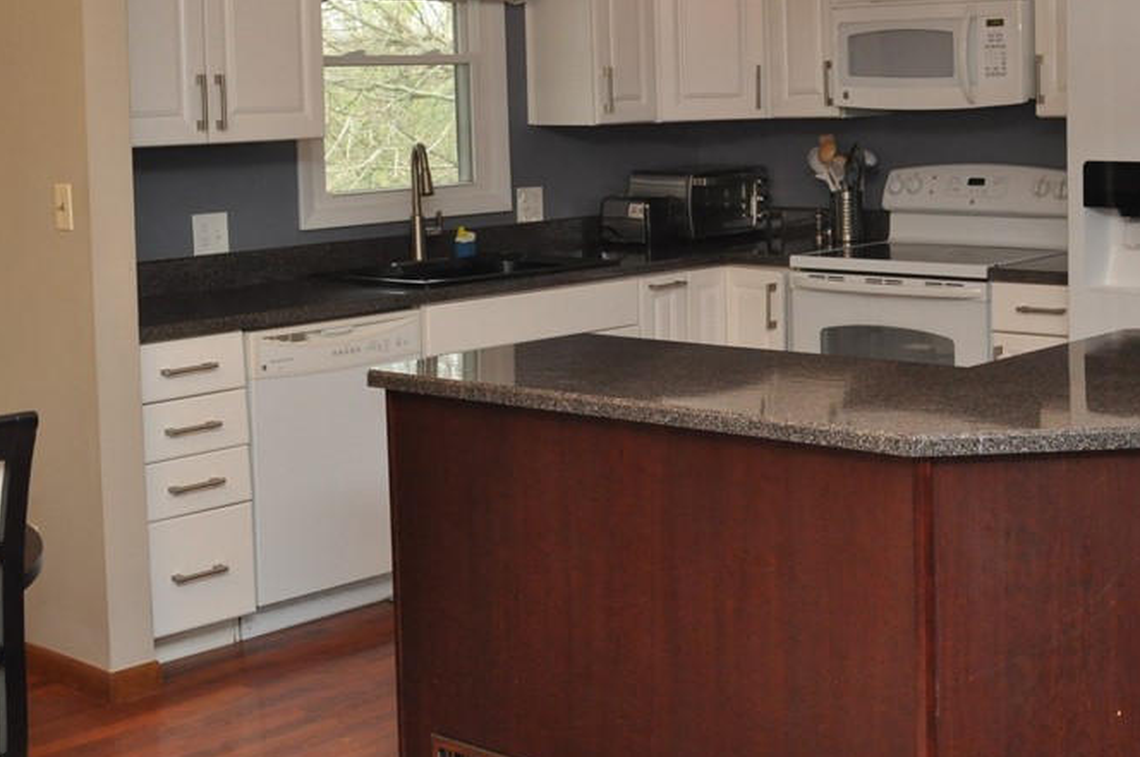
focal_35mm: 59
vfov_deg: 22.8
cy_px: 204
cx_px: 706
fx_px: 1866
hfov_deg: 33.8
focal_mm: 24
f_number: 8
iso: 1250
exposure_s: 1/60
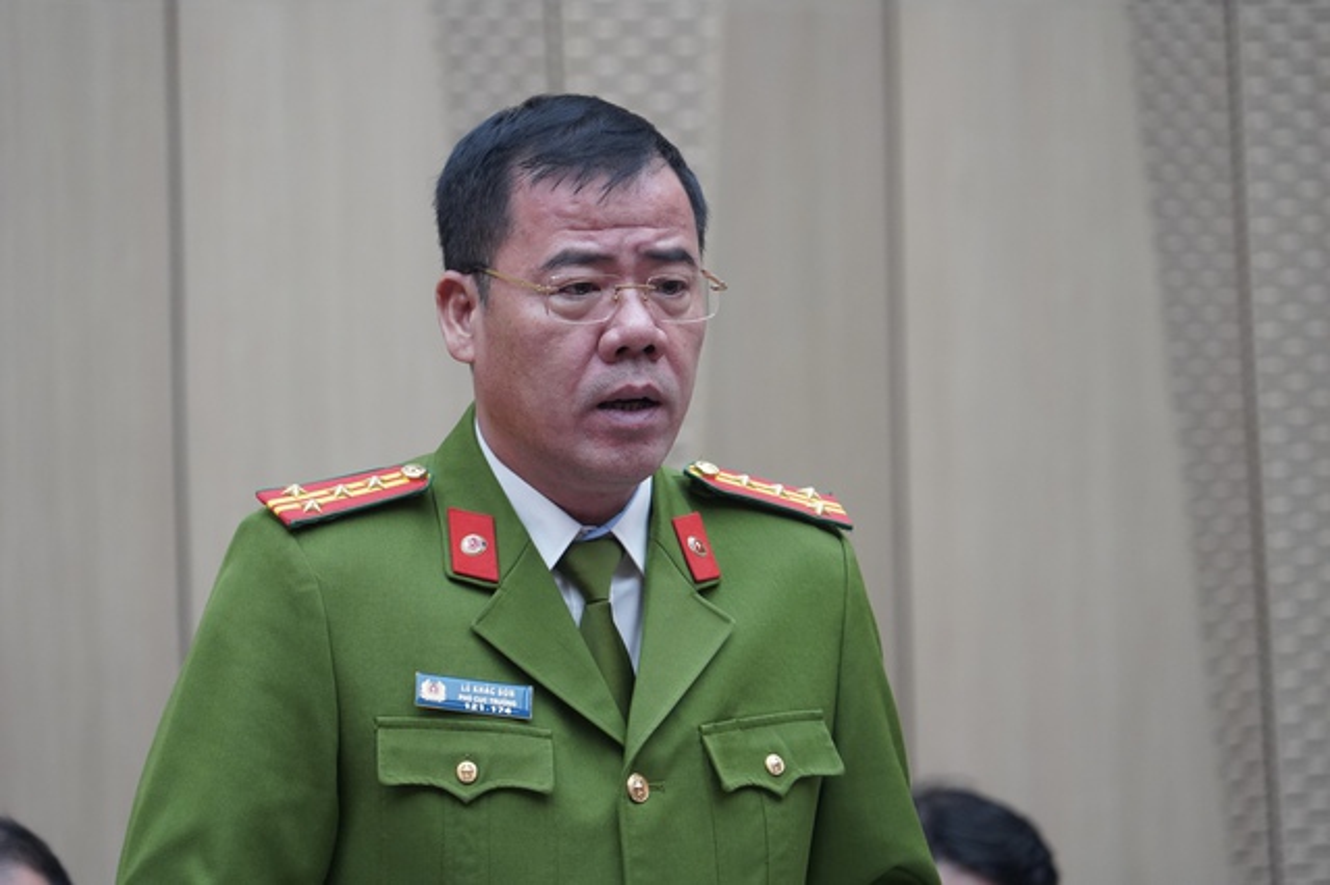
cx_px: 665
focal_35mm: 240
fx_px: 8862
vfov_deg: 5.7
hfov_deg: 8.6
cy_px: 442
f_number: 6.3
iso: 3200
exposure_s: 1/250
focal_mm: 240
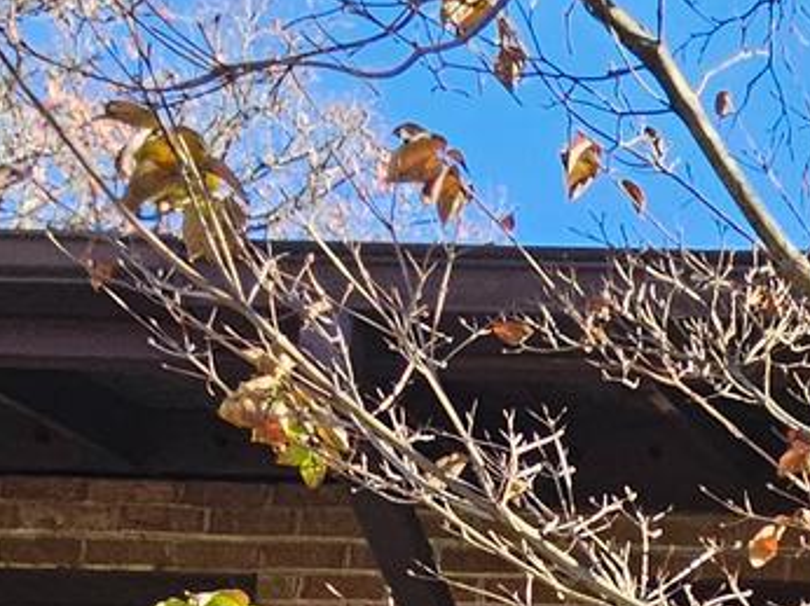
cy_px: 1476
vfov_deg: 13.6
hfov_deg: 19.0
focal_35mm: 77
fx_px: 1801
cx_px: 1477
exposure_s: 1/320
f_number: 2.2
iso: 50
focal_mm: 2.2
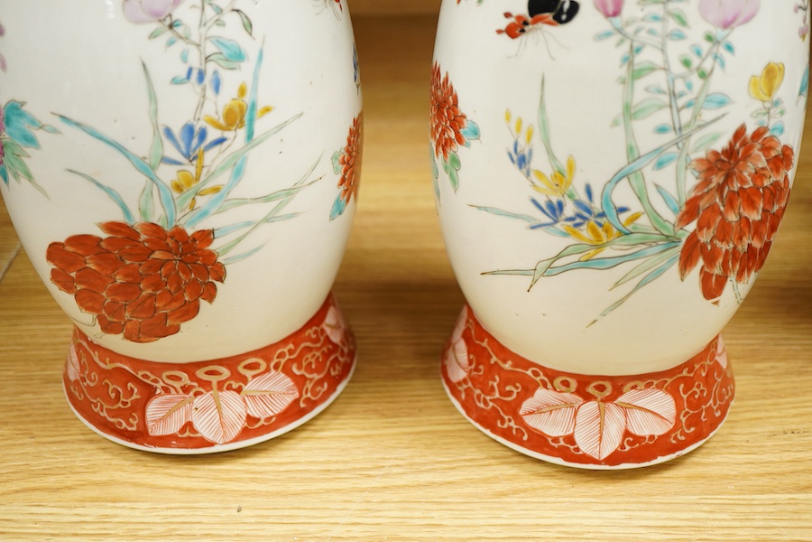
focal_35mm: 45
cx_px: 406
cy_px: 271
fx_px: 1015
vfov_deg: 29.9
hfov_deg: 43.6
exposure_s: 1/125
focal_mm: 30
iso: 1250
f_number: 3.5
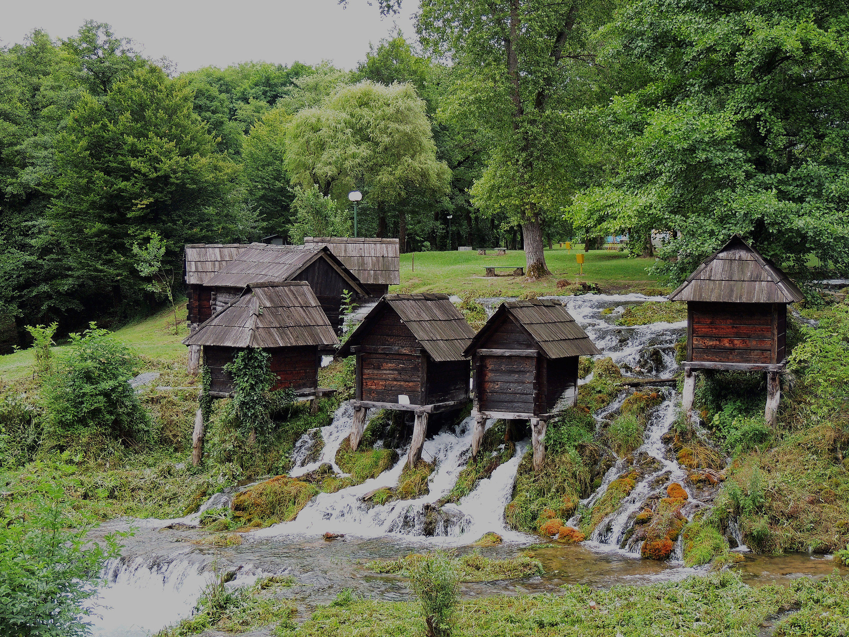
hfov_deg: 34.9
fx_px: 1349
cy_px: 318
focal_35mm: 55
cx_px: 424
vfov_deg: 26.6
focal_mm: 9.8
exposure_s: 1/60
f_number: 3.7
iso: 100
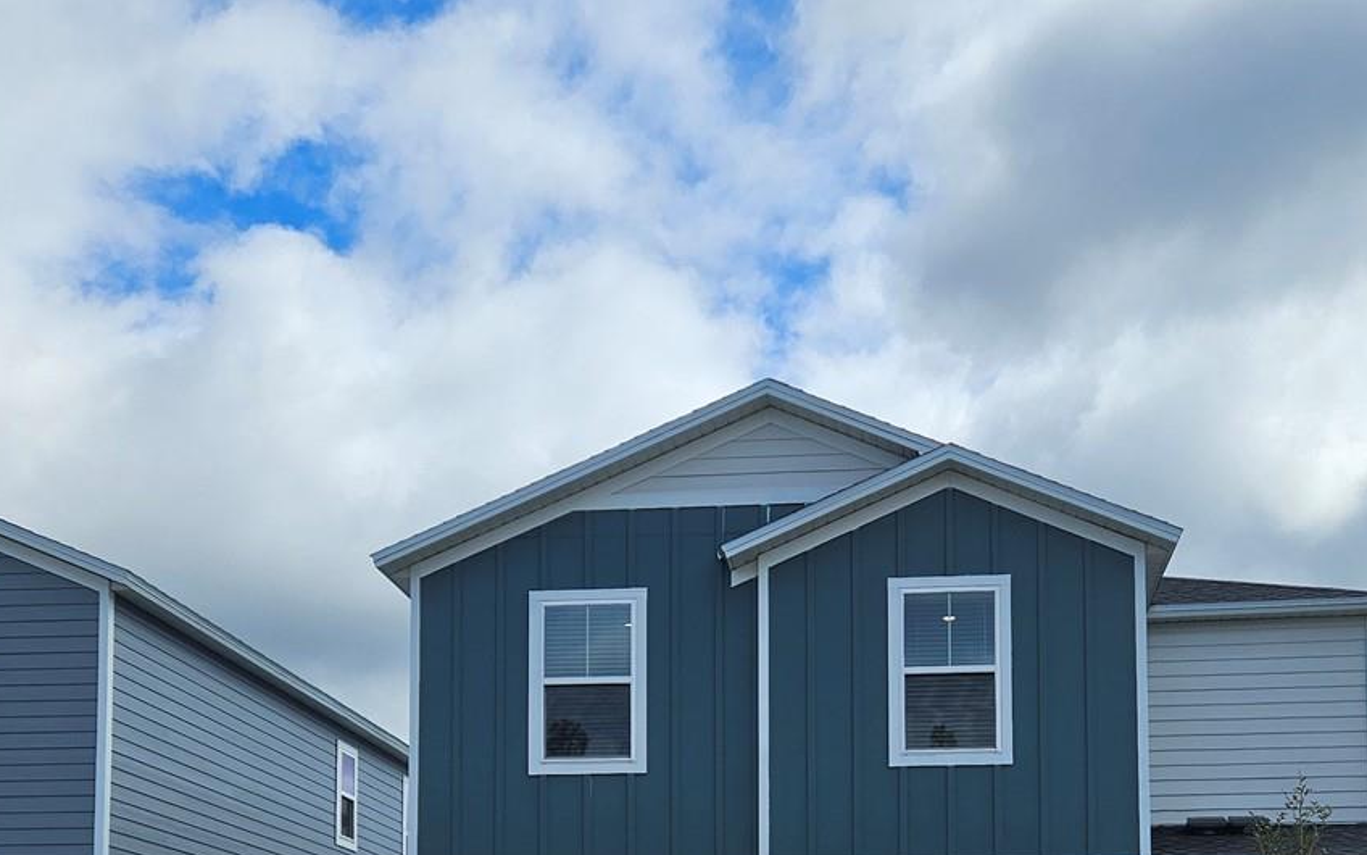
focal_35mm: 46
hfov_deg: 43.4
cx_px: 753
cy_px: 913
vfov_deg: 26.1
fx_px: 1714
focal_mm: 5.4
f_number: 1.8
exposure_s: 1/3009
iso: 25
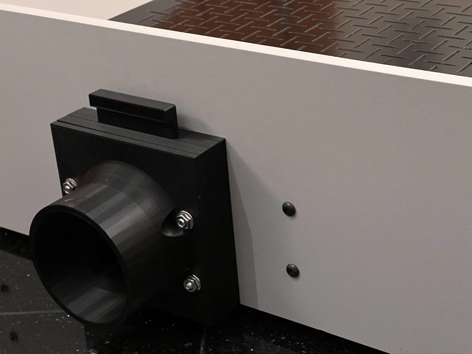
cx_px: 236
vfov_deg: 19.1
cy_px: 177
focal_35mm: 77
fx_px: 1050
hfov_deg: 25.3
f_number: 2.8
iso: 1600
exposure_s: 1/24
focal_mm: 9
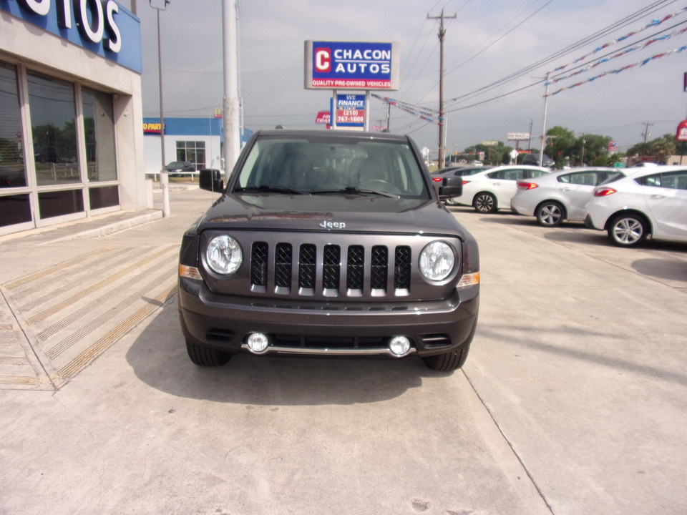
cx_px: 344
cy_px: 258
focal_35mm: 24
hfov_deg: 71.6
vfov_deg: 56.8
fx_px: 476
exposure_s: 1/1300
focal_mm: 4.3
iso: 80
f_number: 3.3
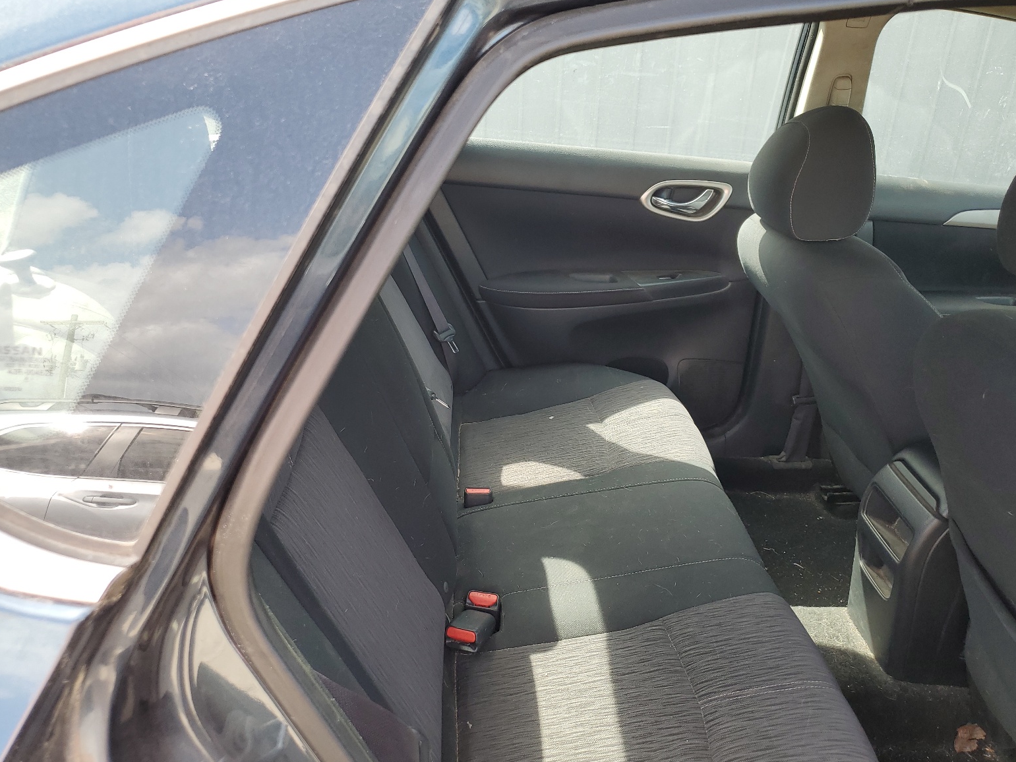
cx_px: 504
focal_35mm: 27
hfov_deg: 65.3
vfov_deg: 51.4
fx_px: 793
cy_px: 386
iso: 50
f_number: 1.5
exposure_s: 1/278
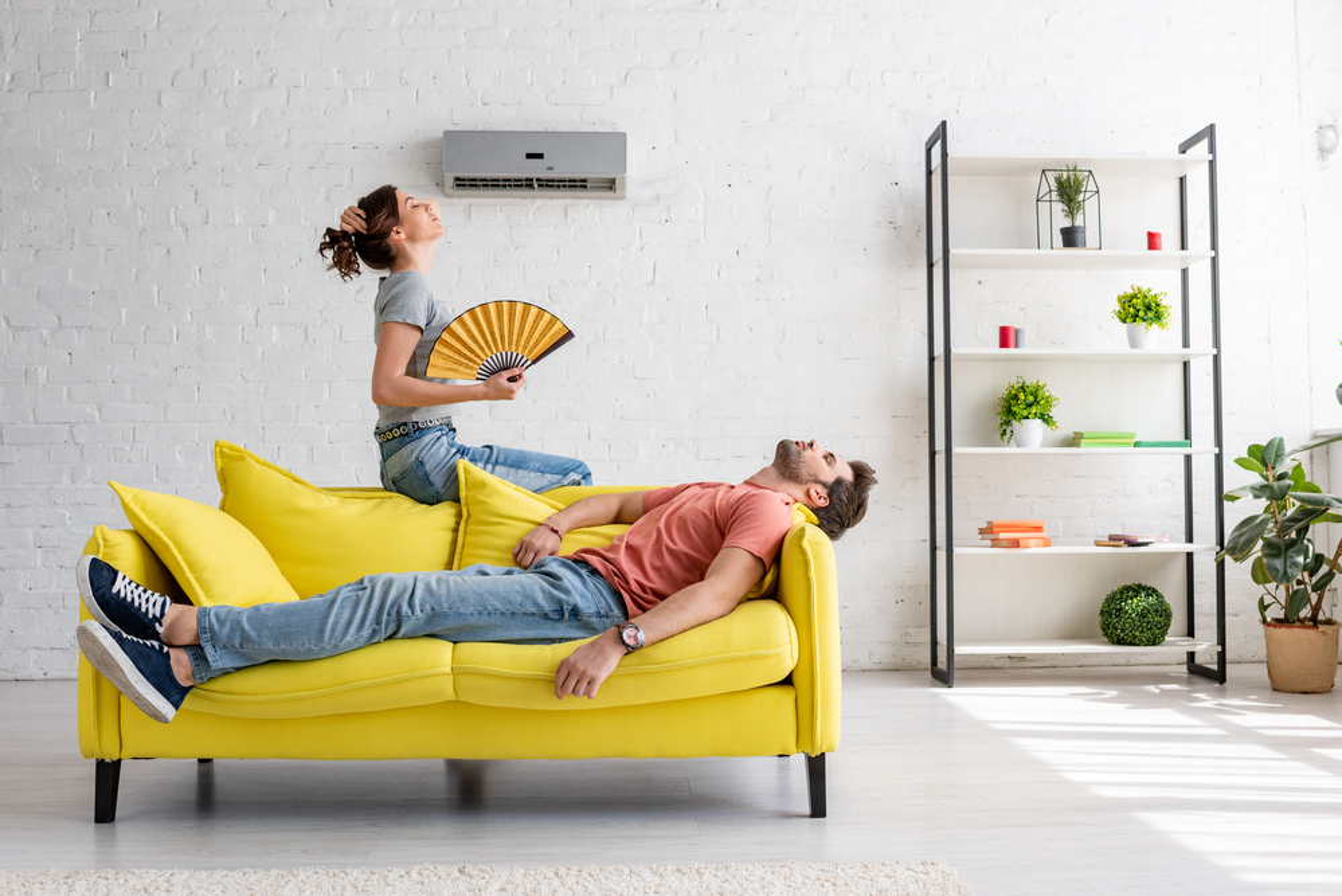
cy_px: 448
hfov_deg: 54.4
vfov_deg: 37.9
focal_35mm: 35
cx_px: 671
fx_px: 1305
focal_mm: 35
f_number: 5.6
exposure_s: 1/200
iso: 400
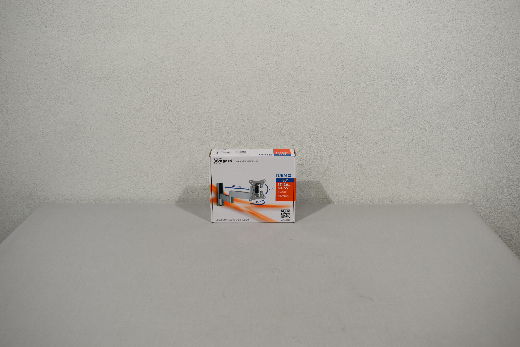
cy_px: 174
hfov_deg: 53.1
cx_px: 260
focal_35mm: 36
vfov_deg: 36.9
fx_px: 520
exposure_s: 1/125
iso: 320
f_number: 5.6
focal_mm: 24
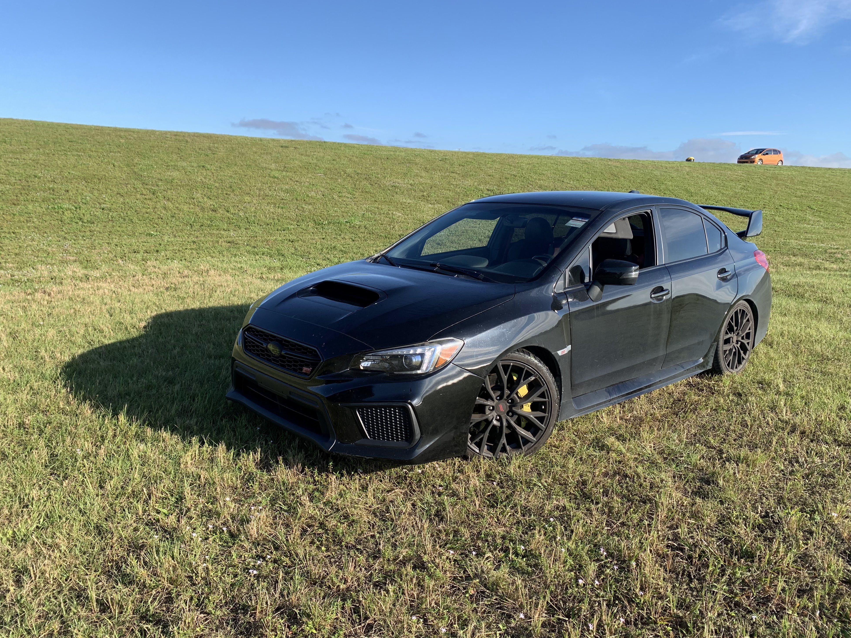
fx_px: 664
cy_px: 308
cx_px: 430
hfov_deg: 65.3
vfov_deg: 51.3
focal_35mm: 27
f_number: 1.8
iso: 25
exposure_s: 1/1350
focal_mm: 4.25
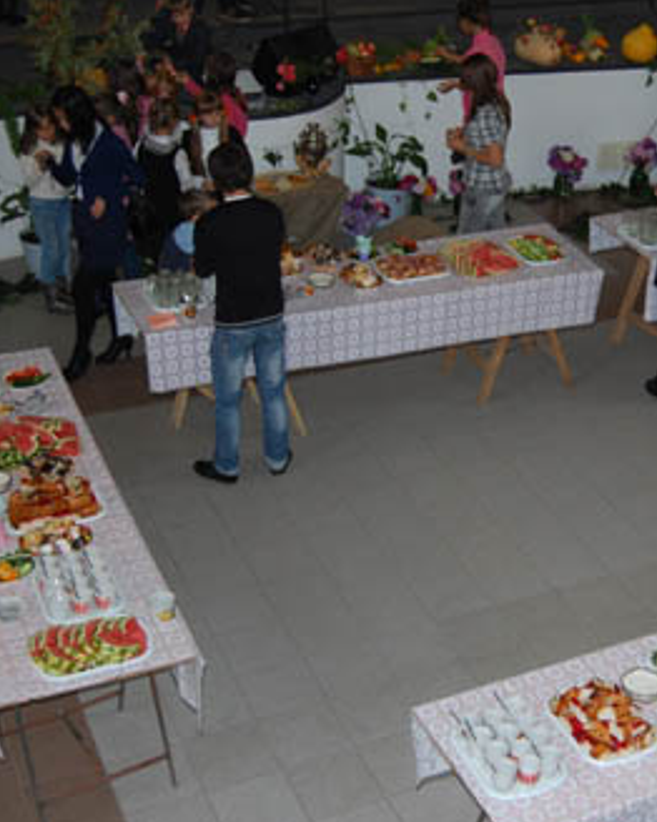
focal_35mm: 60
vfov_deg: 31.5
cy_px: 411
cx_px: 542
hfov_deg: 24.9
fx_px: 1460
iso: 400
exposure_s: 1/60
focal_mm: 28
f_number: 4.2
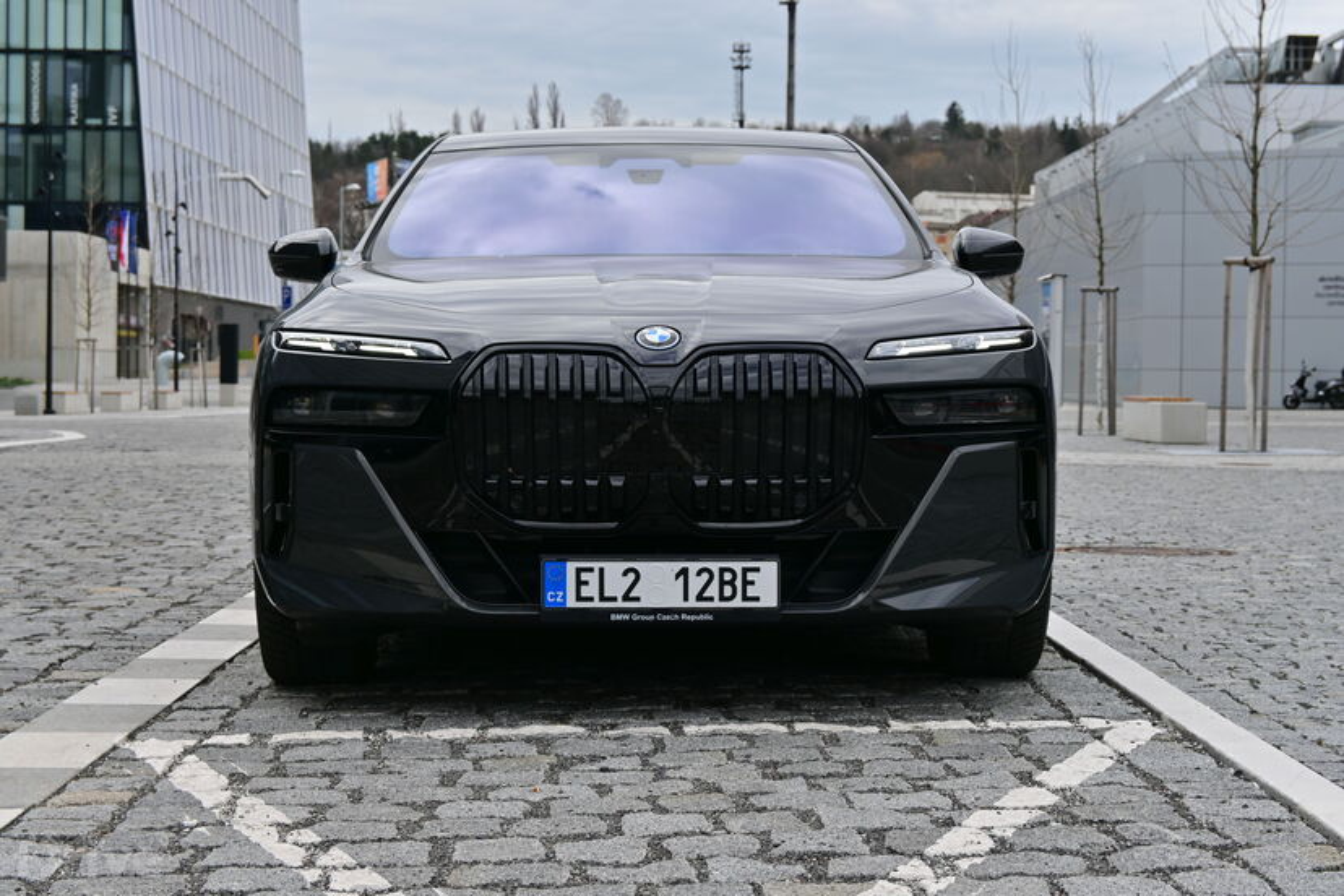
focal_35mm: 75
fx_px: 2800
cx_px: 672
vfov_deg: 18.2
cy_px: 448
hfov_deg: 27.0
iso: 100
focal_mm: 50
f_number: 7.1
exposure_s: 1/200
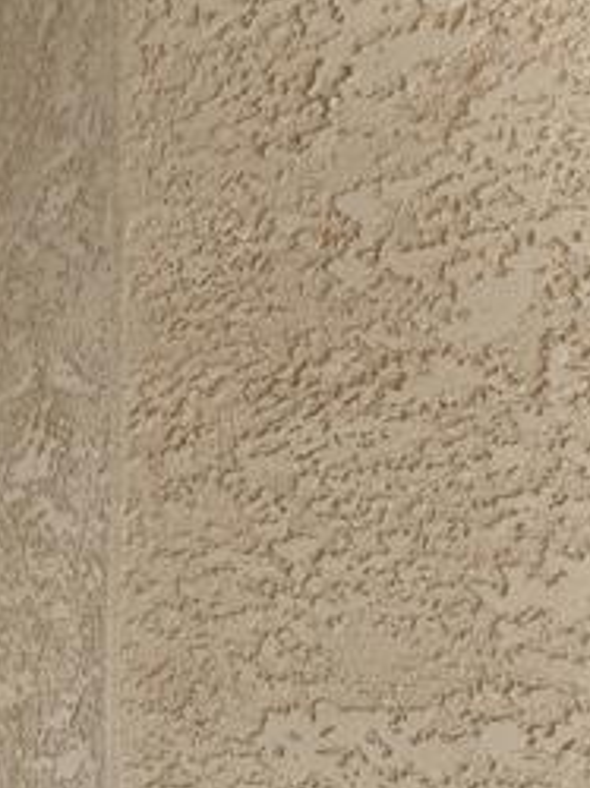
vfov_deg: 46.6
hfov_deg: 24.4
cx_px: -391
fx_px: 842
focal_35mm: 37
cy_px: 667
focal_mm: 15
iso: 640
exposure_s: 1/3
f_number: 11
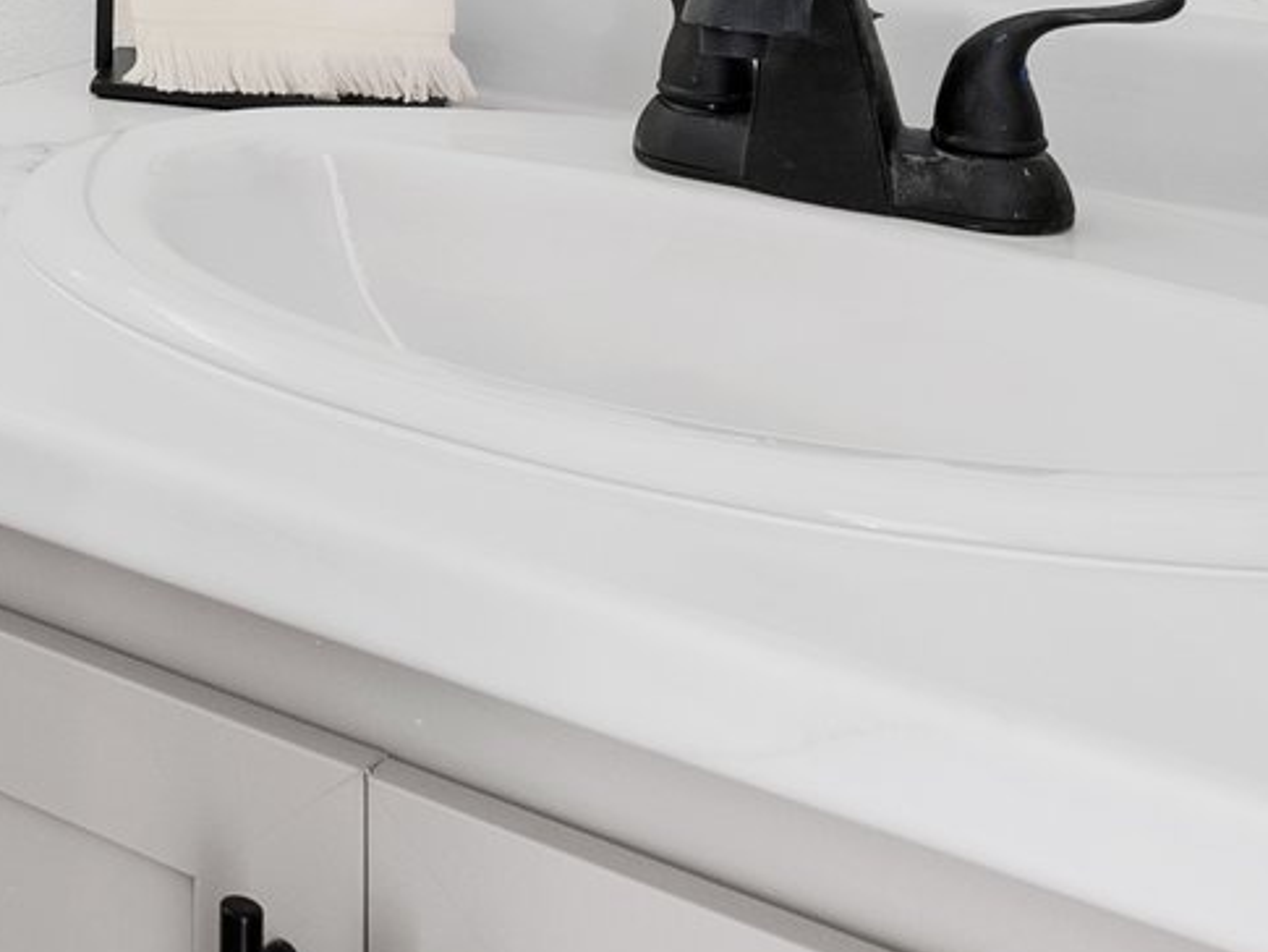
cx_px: -688
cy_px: -527
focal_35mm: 65
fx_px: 2382
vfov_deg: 19.4
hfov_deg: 23.3
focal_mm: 16
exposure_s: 1/10
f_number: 8
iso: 320
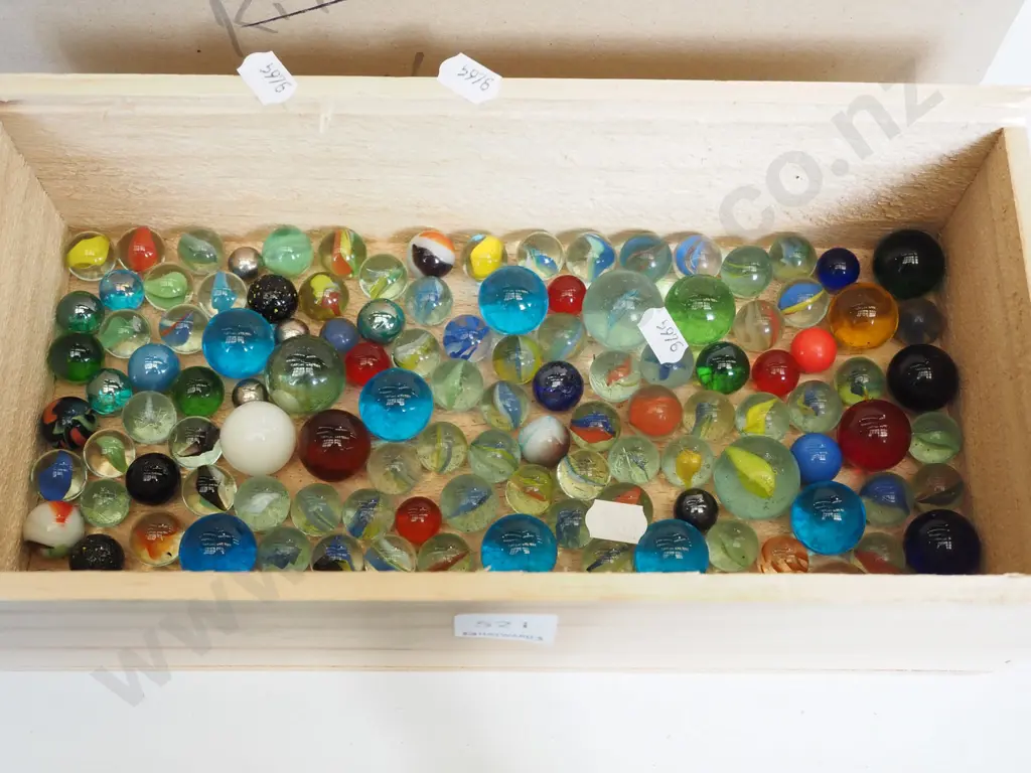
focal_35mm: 44
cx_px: 516
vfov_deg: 32.9
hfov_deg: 42.9
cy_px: 386
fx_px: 1310
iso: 1600
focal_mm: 22
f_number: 5.6
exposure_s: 1/125
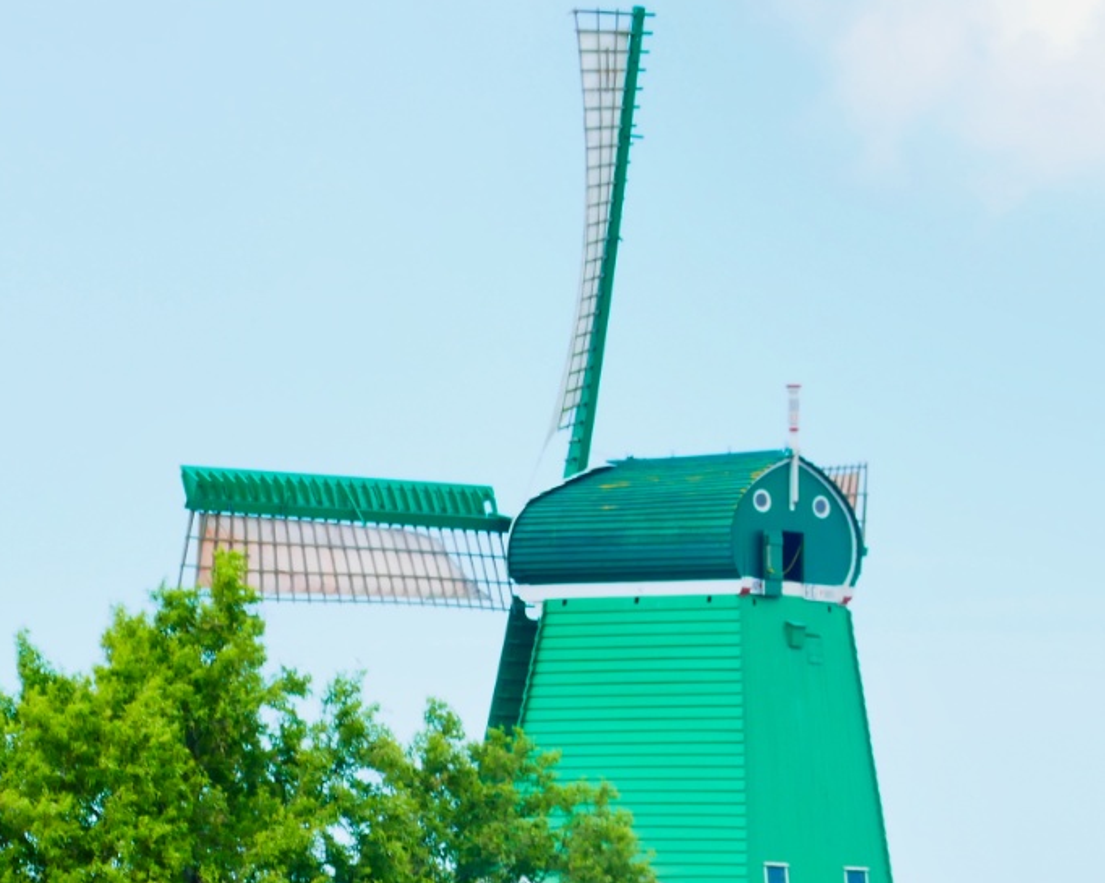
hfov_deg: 6.4
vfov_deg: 5.1
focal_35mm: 304
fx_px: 9938
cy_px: 778
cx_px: 1022
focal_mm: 50.2
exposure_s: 1/125
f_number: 8
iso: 125
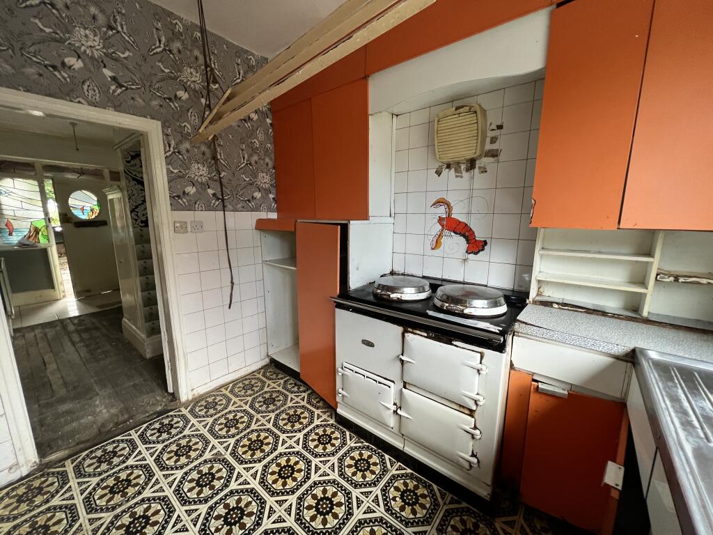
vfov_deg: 89.9
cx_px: 356
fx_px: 268
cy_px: 268
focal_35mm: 13
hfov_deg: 106.2
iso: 200
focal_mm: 1.57
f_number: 1.8
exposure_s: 1/99
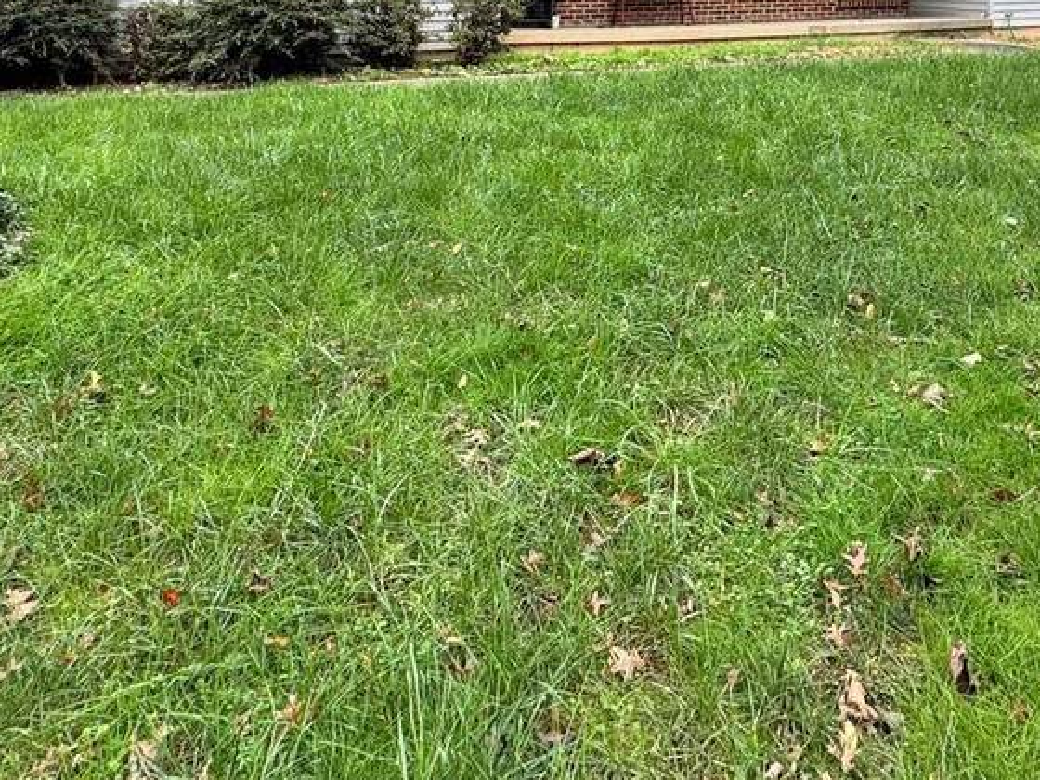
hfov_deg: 56.5
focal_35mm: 32
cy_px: -48
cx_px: 609
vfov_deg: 37.9
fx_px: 961
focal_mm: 2.22
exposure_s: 1/268
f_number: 2.2
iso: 40
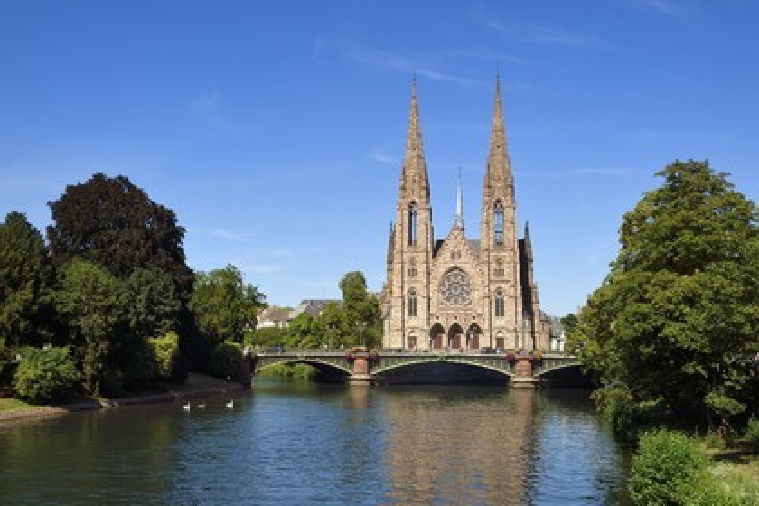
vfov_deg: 33.4
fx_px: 843
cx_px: 380
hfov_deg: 48.5
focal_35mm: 40
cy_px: 253
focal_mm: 40
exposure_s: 1/250
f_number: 14
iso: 200
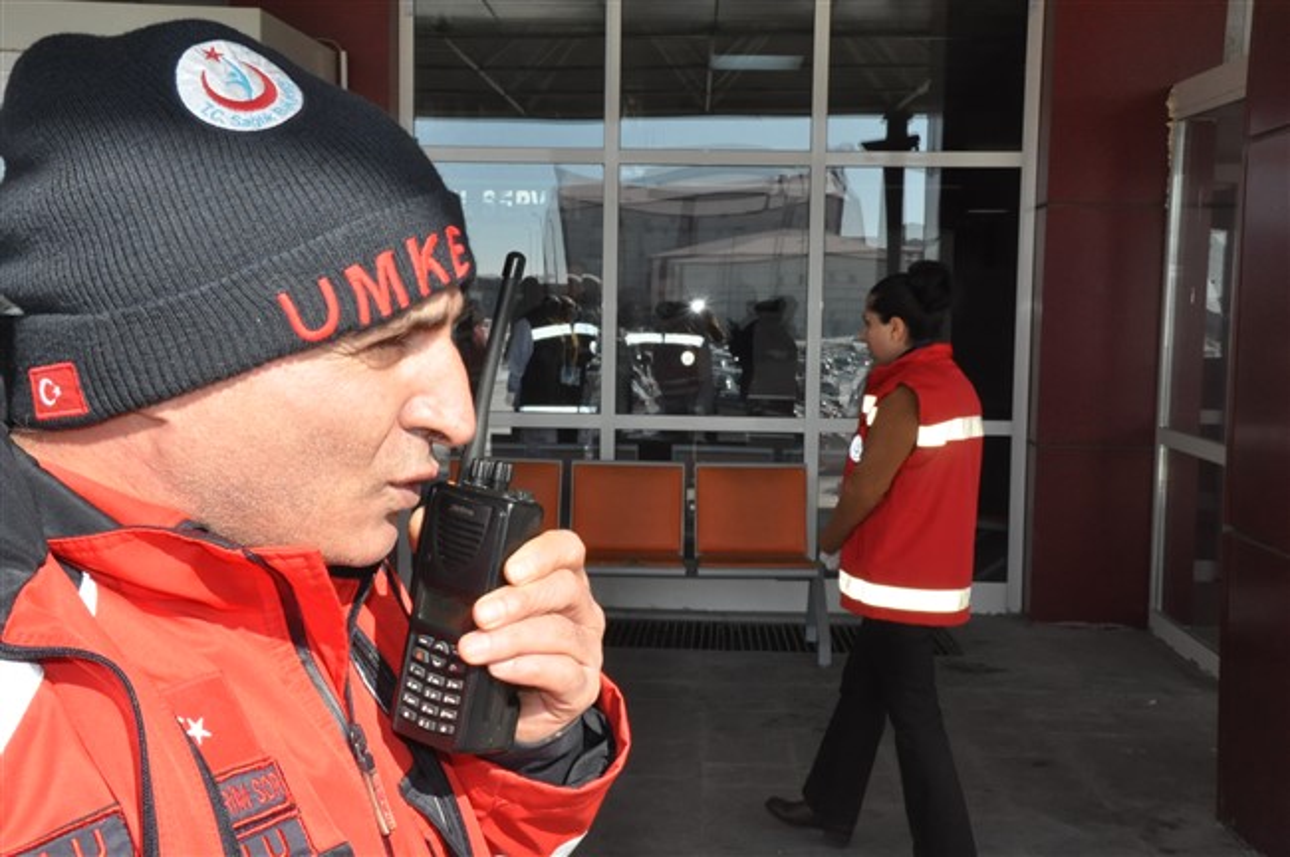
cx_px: 645
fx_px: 1718
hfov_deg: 41.2
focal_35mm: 48
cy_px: 428
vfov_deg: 28.0
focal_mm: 32
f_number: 22
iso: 1250
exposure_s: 1/200
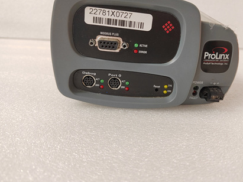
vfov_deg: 49.5
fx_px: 196
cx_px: 138
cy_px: 76
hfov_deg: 63.2
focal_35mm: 28
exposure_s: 1/50
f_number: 1.9
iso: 1378
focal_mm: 5.52
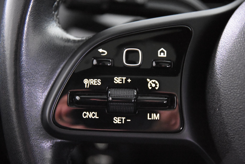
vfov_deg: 13.0
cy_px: 82
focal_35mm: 105
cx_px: 122
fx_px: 715
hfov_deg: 19.5
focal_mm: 70
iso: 12800
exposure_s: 1/50
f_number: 4
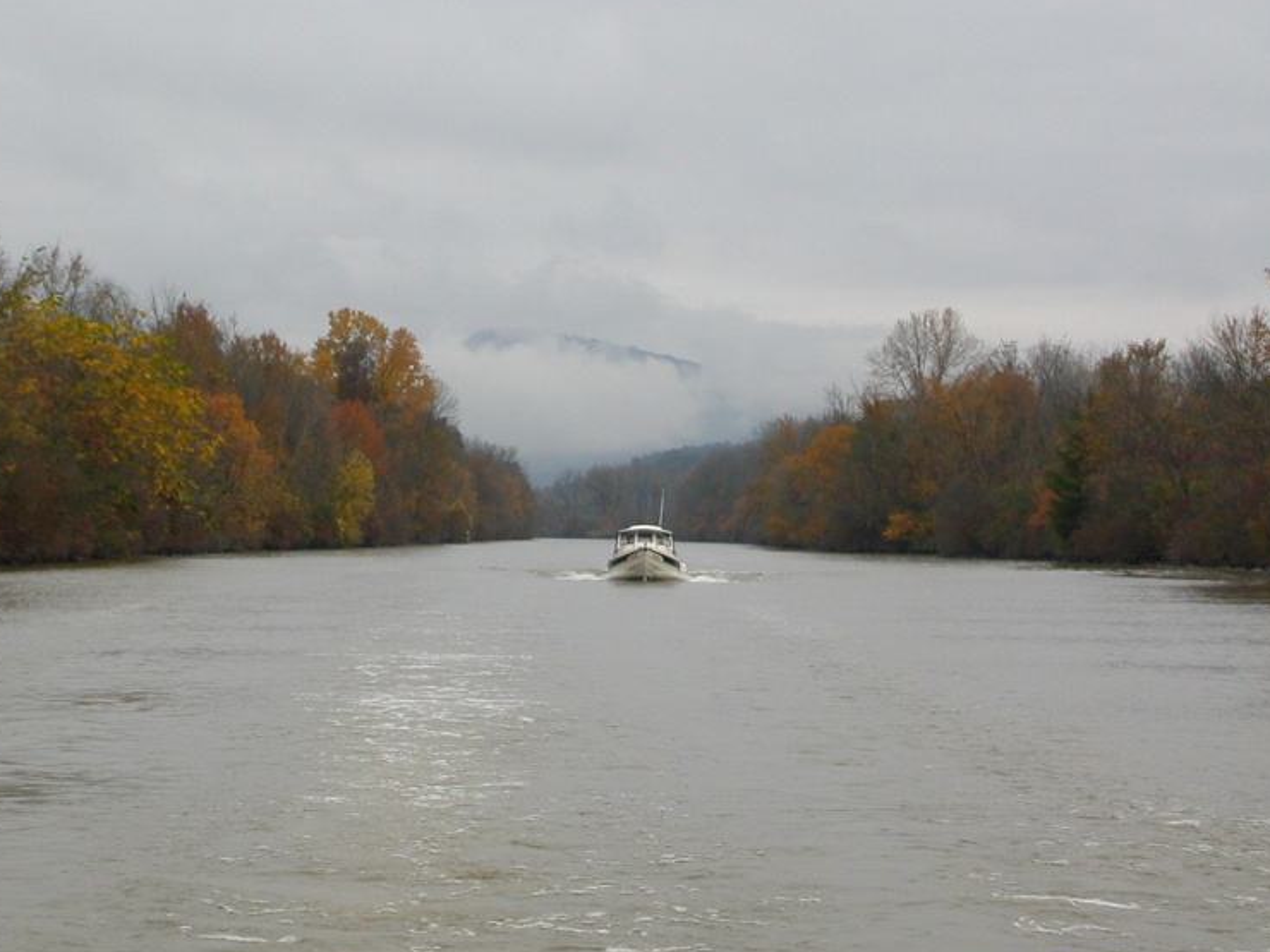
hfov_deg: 16.4
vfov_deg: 12.3
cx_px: 661
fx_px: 4403
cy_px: 468
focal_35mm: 120
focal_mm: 16.8
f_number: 4.8
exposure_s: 1/268
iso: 100
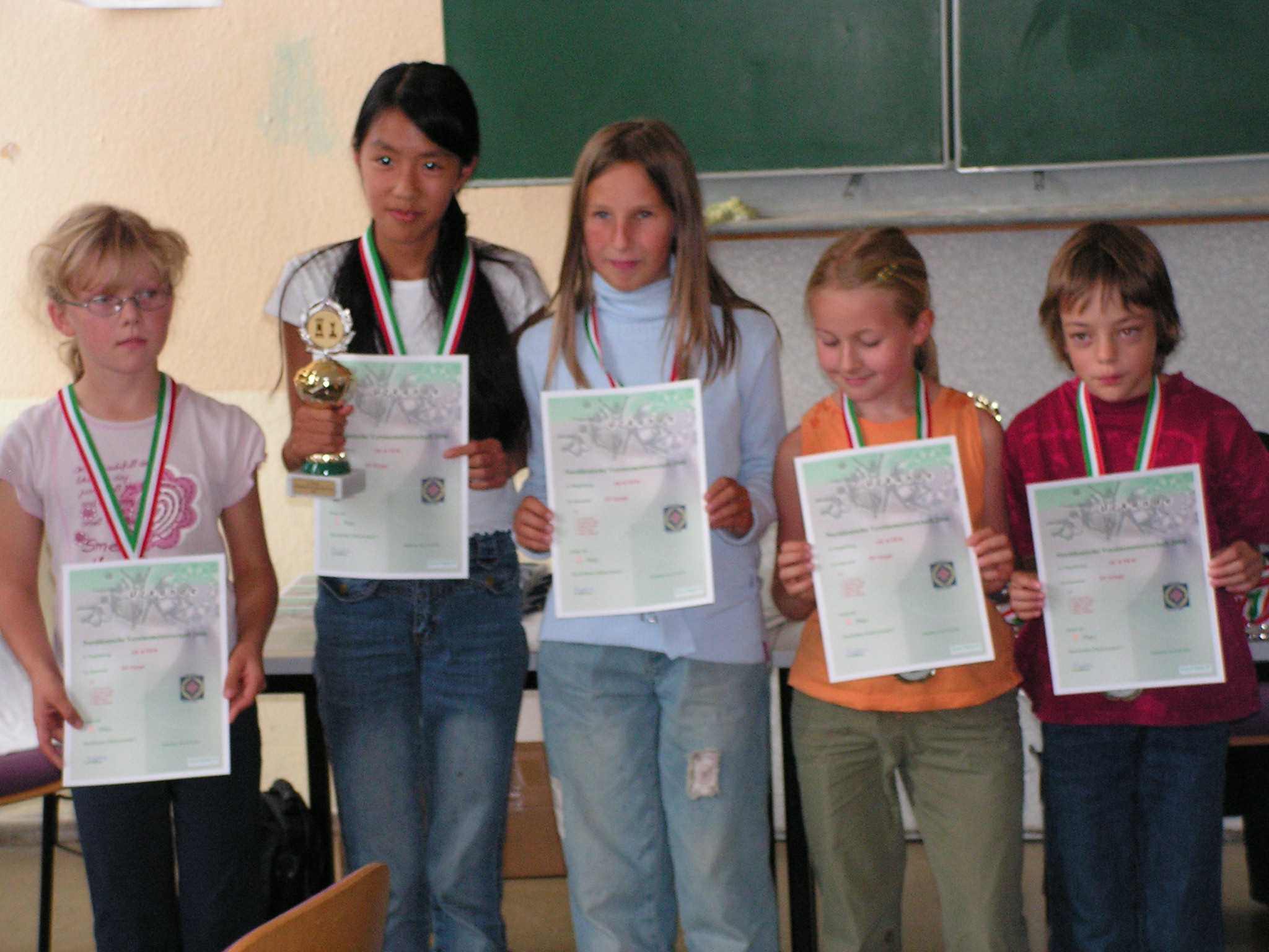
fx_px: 3299
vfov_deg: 16.4
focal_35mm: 90
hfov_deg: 21.8
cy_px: 476
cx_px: 634
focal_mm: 15.1
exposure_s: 1/100
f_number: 3.3
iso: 200
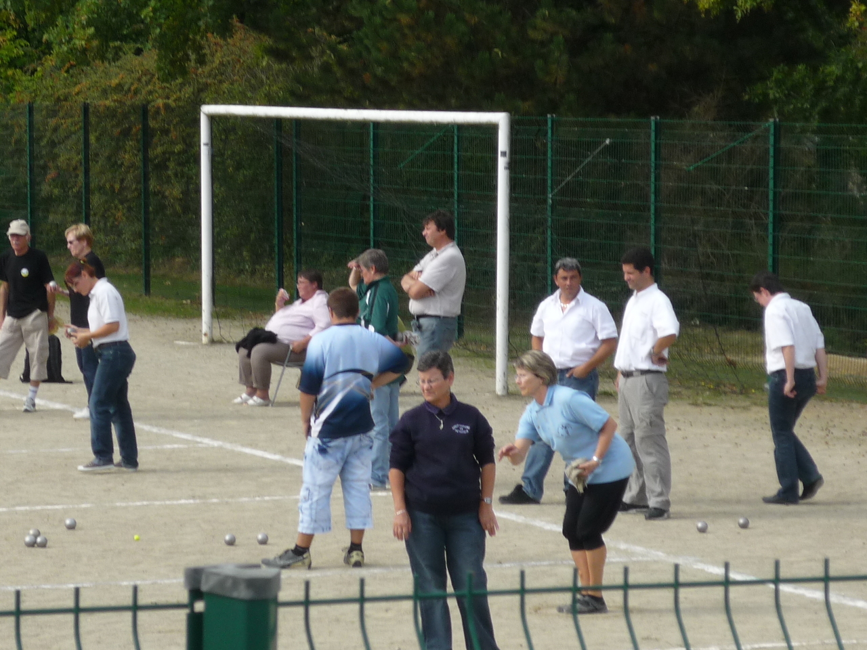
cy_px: 325
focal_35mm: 160
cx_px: 434
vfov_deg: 9.3
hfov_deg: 12.3
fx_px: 4007
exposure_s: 1/400
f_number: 5.1
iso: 100
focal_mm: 16.5
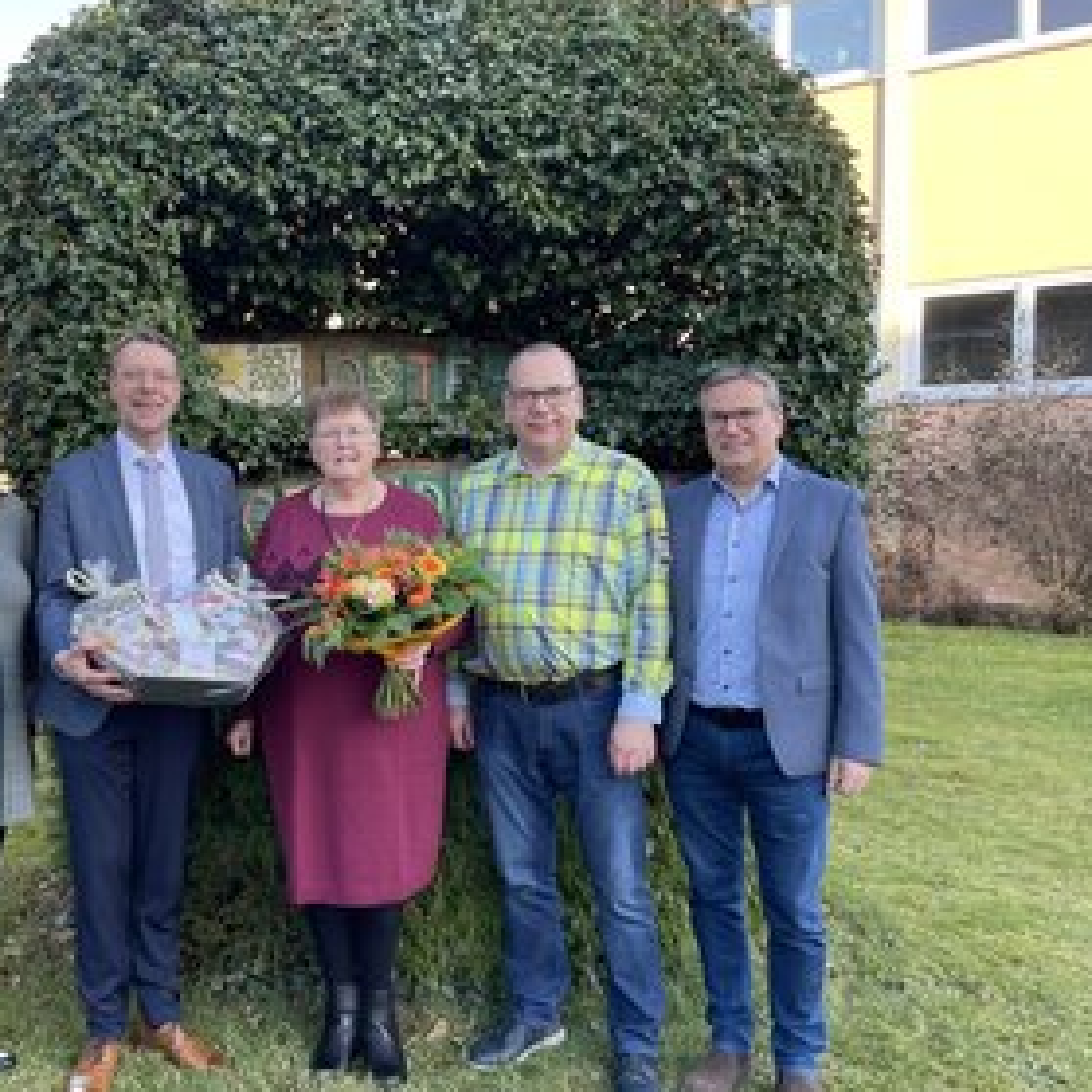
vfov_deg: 49.7
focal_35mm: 33
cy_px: 575
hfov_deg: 48.6
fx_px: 1178
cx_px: 337
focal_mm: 4.2
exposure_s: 1/147
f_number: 1.6
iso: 32
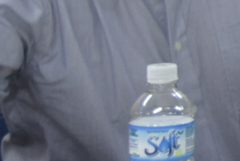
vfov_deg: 4.4
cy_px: -285
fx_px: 2001
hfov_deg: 6.2
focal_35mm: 300
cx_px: 797
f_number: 4
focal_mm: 26
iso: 560
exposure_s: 1/60
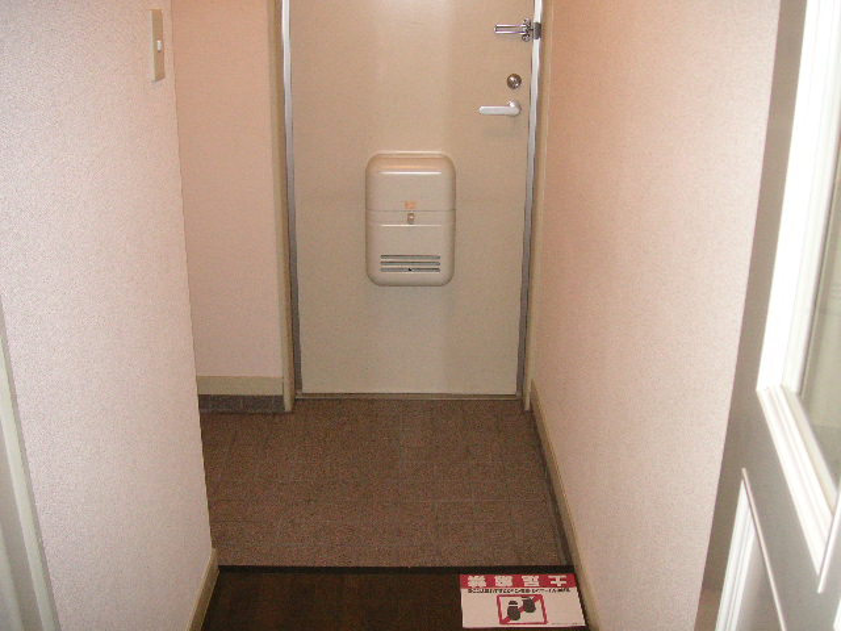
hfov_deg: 50.1
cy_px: 316
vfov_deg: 38.7
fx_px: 899
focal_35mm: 37
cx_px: 420
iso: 160
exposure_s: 1/45
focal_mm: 6.1
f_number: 2.8
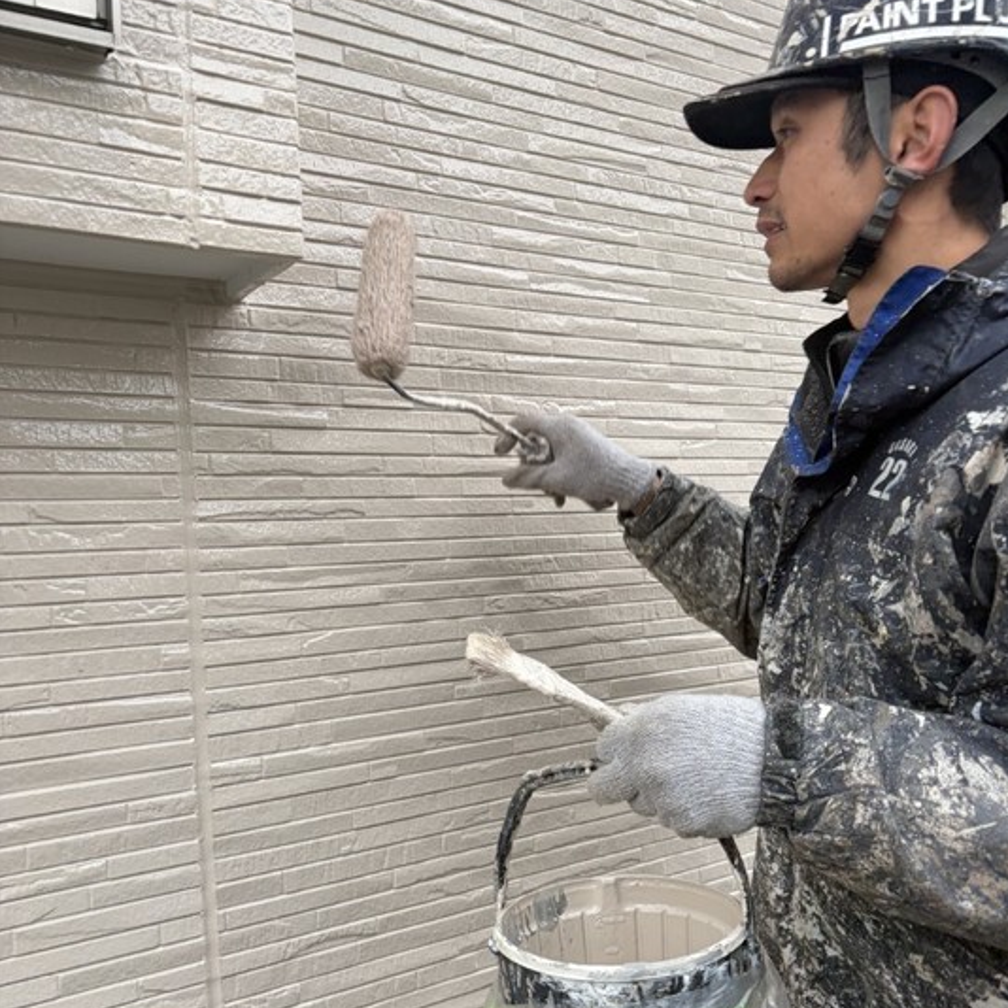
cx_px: 508
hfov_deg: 52.5
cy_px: 591
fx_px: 1021
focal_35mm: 31
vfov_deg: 52.3
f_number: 1.6
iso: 64
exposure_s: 1/121
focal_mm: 5.96
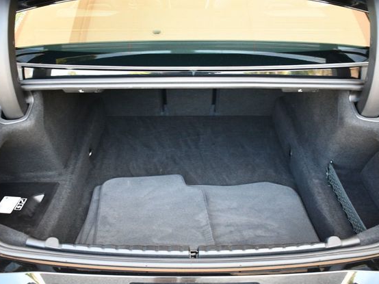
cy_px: 145
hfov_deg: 46.8
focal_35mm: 40
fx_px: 438
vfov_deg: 35.9
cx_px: 187
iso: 1000
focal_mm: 18
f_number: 3.5
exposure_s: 1/125
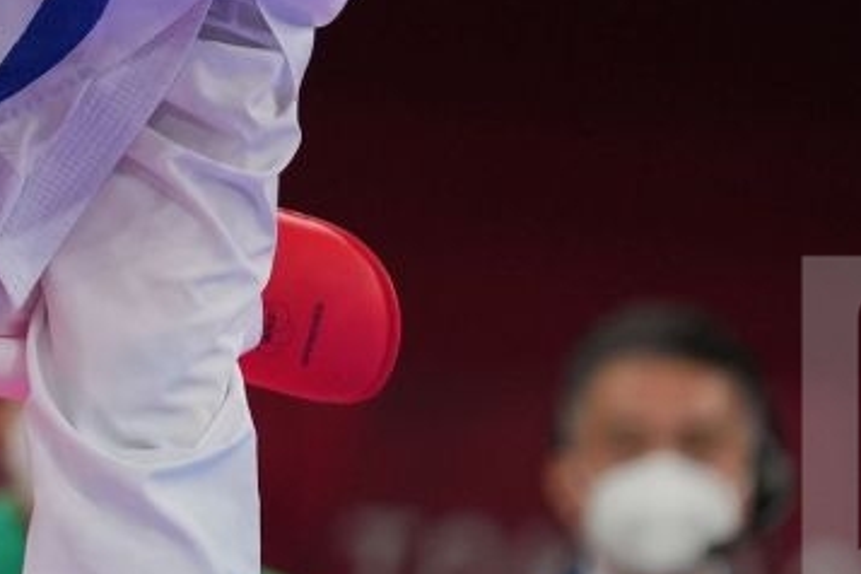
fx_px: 24106
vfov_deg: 1.4
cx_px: -608
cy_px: -381
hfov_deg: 2.0
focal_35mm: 1008
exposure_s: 1/1000
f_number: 2.8
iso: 640
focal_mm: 200
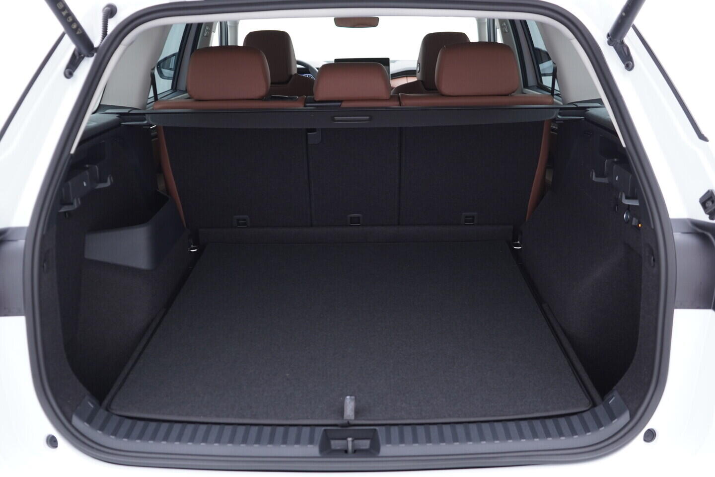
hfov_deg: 53.1
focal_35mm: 36
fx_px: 715
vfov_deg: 36.9
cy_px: 238
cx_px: 358
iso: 320
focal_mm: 24
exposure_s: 1/40
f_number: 2.8
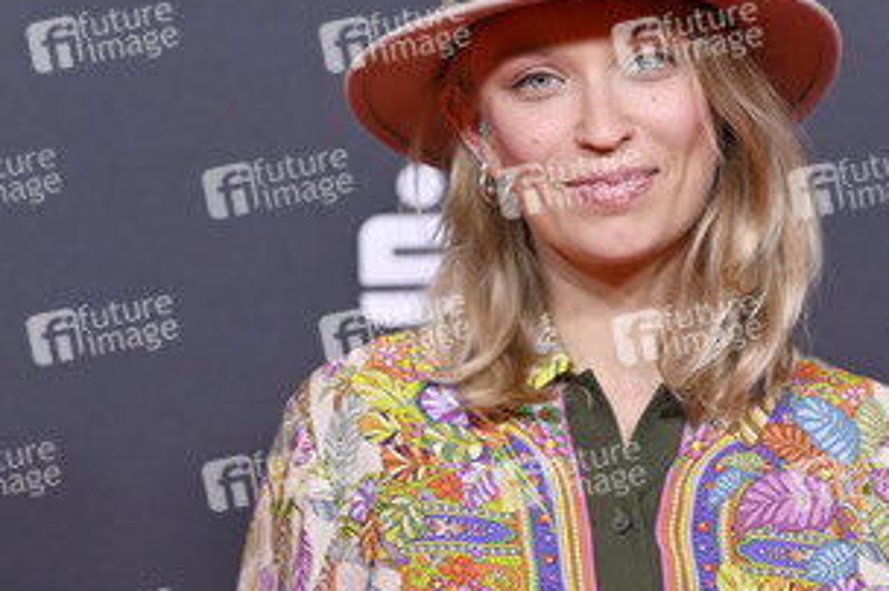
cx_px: 610
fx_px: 5304
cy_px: 257
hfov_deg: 9.6
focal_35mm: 215
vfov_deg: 6.4
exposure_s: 1/200
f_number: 4
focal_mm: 145
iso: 640
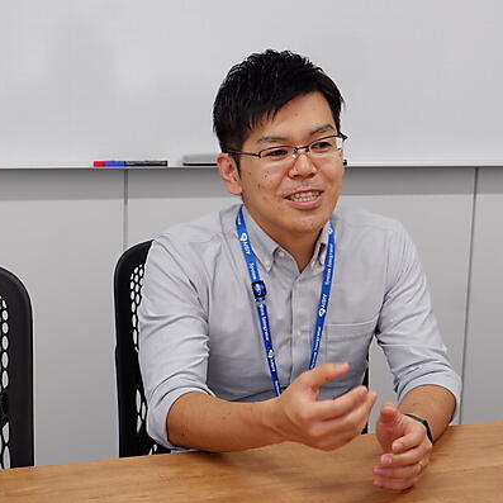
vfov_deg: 25.4
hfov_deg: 25.3
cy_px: 252
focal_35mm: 68
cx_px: 286
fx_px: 1118
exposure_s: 1/75
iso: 640
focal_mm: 35.3
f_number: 5
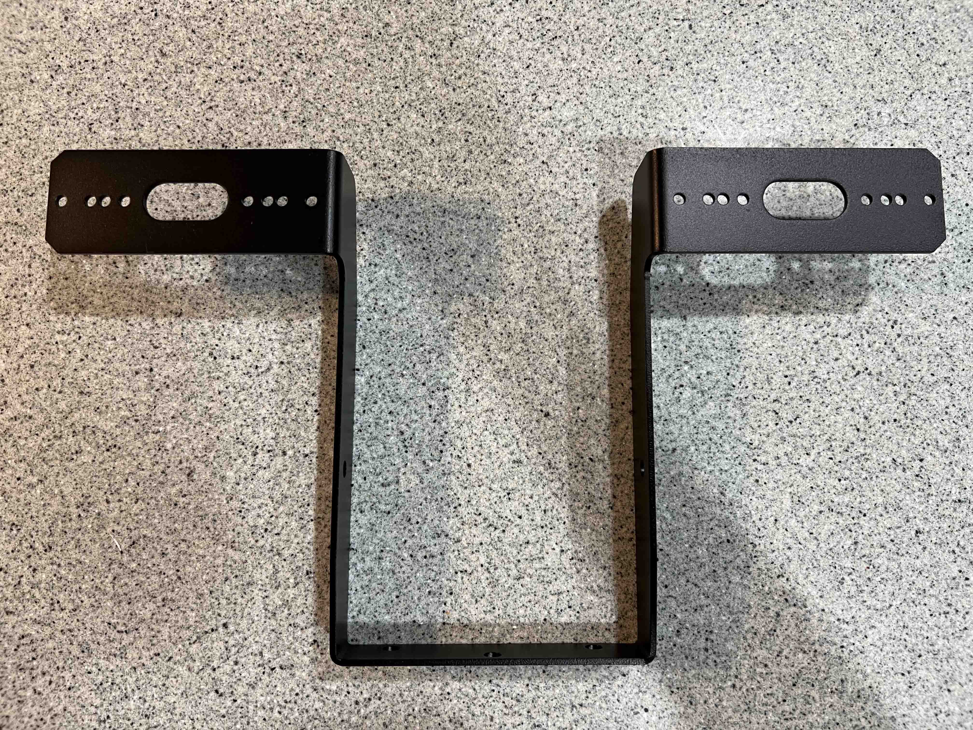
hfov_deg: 67.3
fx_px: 731
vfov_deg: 53.1
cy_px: 365
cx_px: 486
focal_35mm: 26
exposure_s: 1/60
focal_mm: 5.7
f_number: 1.5
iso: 125
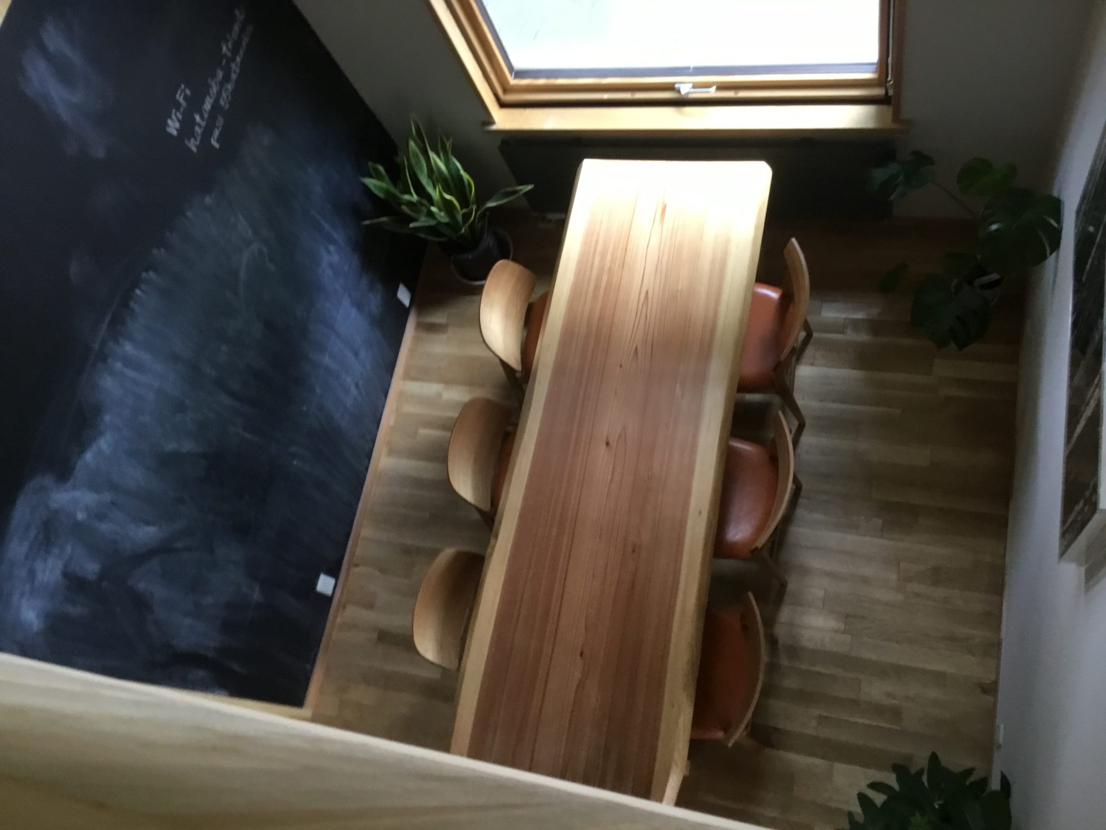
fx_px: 990
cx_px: 553
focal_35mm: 31
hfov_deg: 58.4
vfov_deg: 45.4
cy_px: 415
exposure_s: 1/30
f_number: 2.4
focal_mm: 3.3
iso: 100
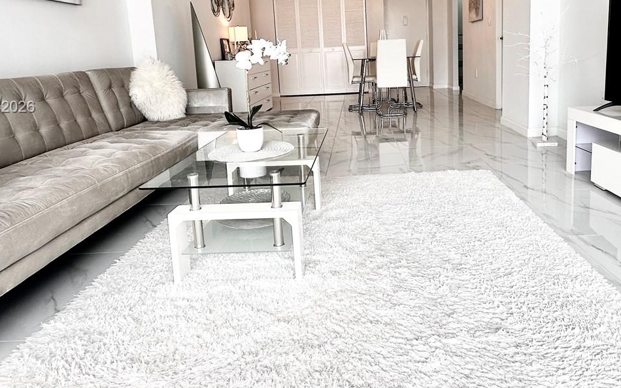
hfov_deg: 72.2
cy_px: 108
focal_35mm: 25
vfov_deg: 47.8
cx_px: 354
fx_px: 423
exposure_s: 1/137
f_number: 2.2
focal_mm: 2.22
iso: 40
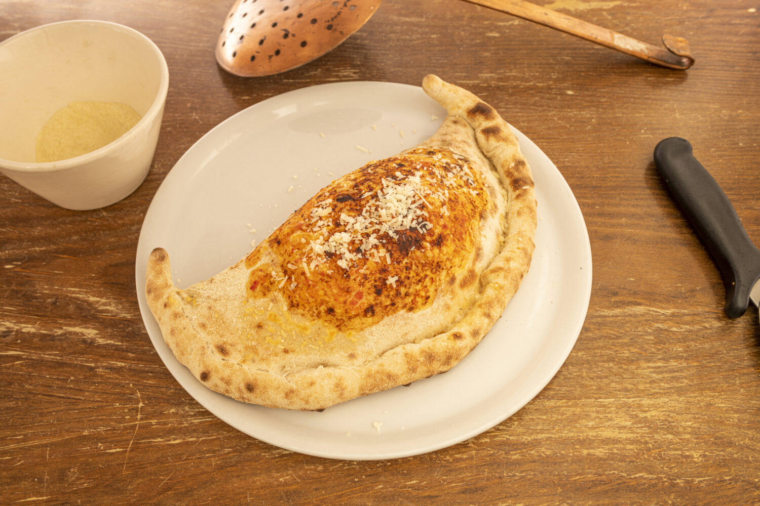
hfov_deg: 54.4
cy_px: 253
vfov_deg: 37.9
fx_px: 739
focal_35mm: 35
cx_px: 380
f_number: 10
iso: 100
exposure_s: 1/1.25
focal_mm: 35
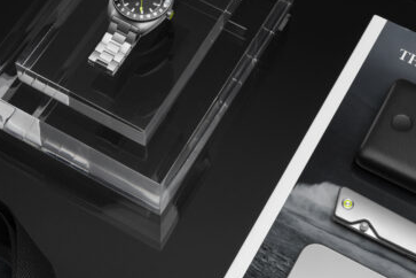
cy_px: 46
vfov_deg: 14.9
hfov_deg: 22.3
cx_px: 134
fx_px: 1051
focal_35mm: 91
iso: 100
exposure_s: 1/125
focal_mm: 50
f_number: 20
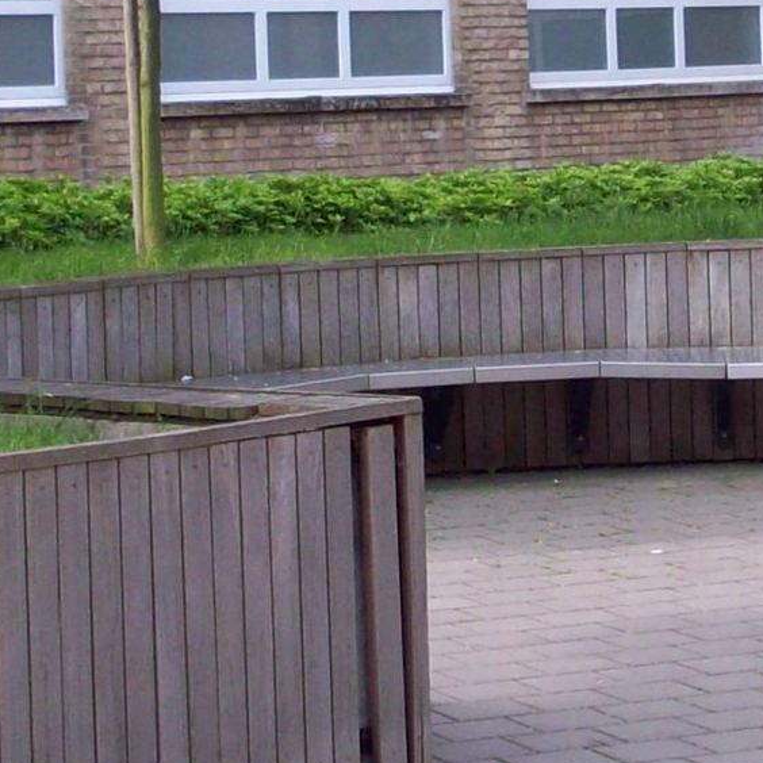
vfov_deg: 11.9
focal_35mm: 145
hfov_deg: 12.0
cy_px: 36
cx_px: 513
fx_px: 3616
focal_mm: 6.2
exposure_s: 1/503
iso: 80
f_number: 2.8
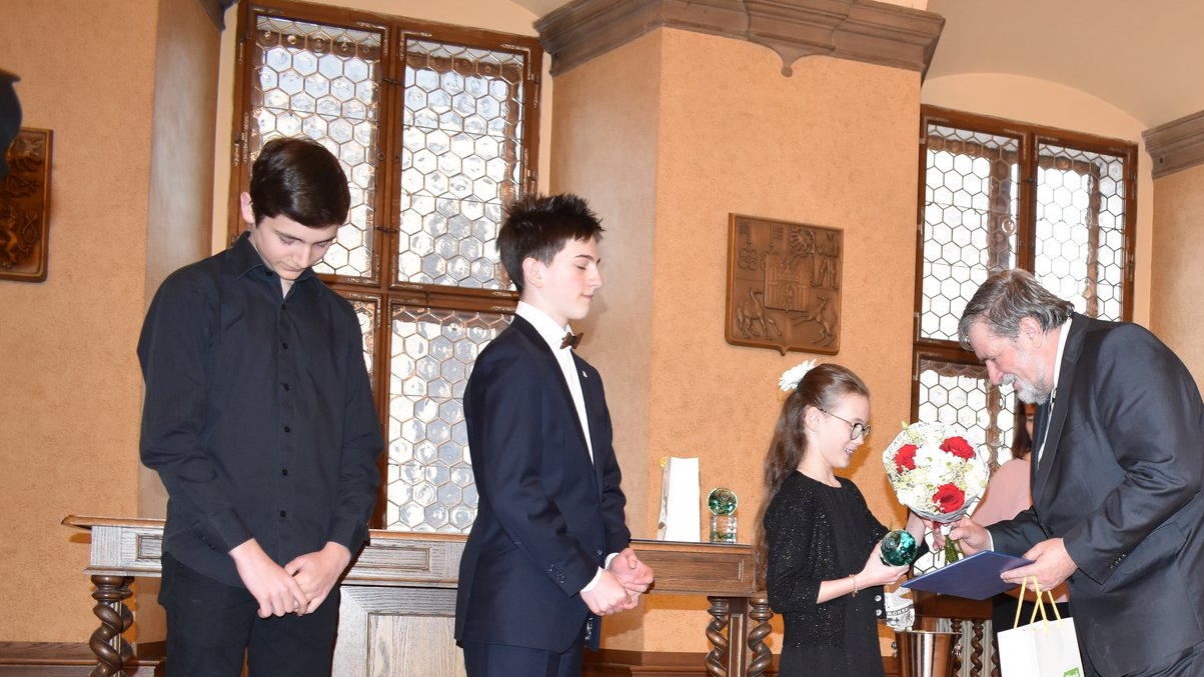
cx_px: 937
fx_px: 1501
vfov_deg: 24.5
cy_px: 650
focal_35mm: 47
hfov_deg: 42.1
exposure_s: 1/60
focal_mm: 18
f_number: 3.5
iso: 800
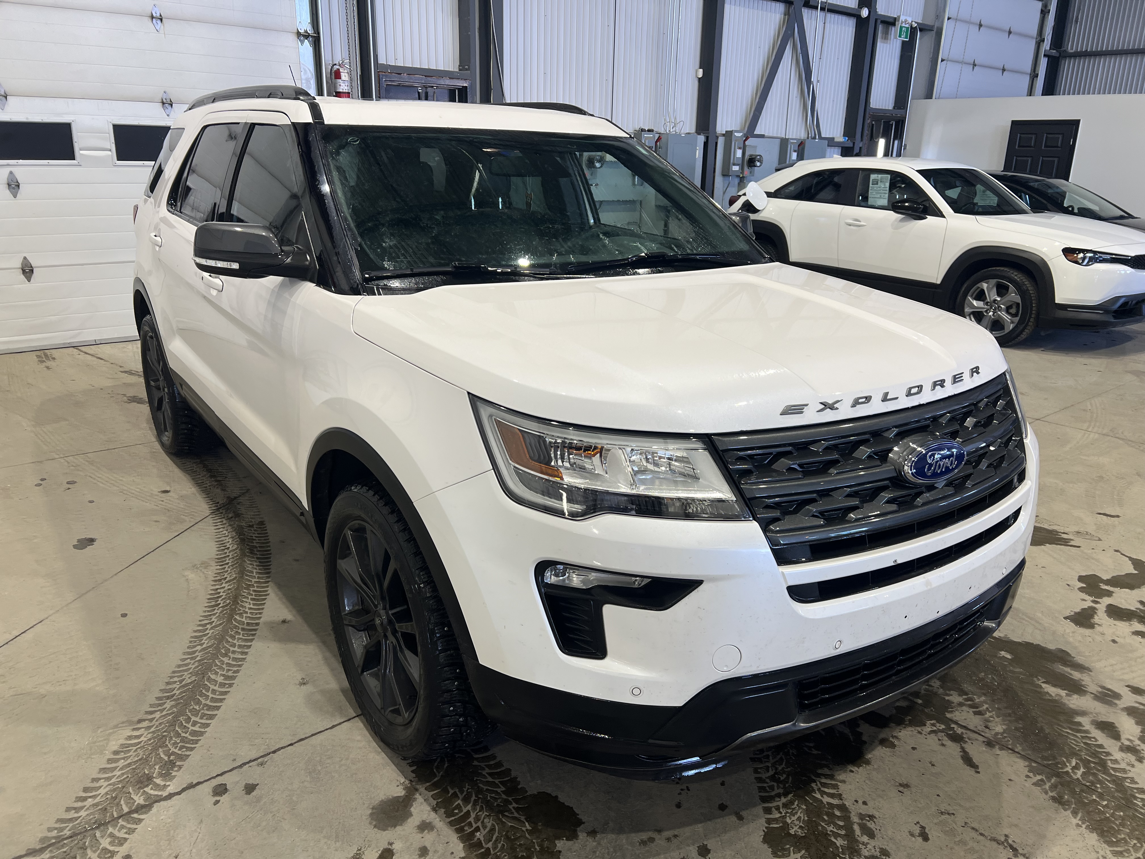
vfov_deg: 53.1
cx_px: 572
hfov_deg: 67.3
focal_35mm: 26
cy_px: 430
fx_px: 860
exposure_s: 1/120
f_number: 1.5
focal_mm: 5.7
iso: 50
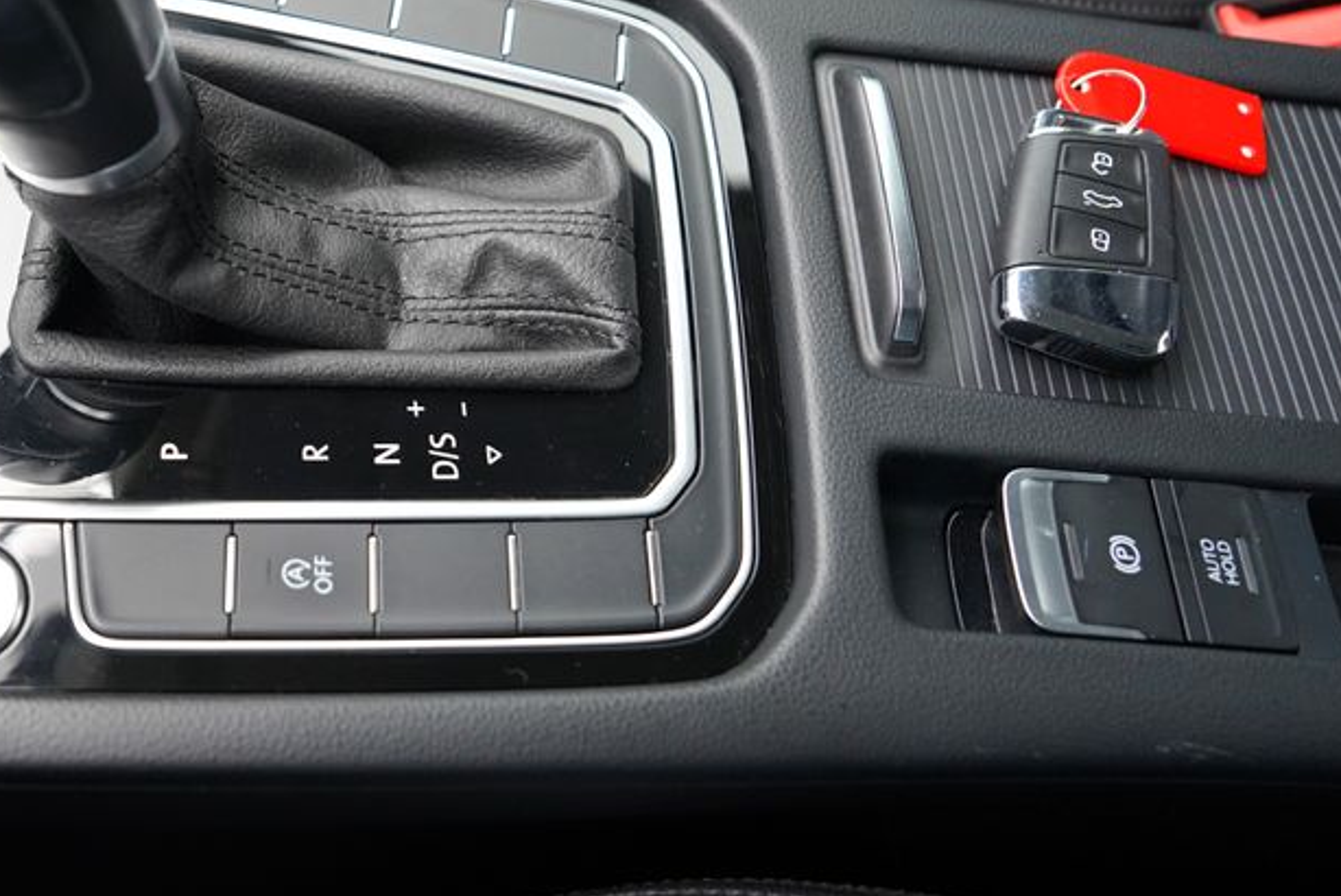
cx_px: 249
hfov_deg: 45.7
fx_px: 1491
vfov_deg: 32.9
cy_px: 250
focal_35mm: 40
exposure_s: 1/160
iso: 1600
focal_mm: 24
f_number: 4
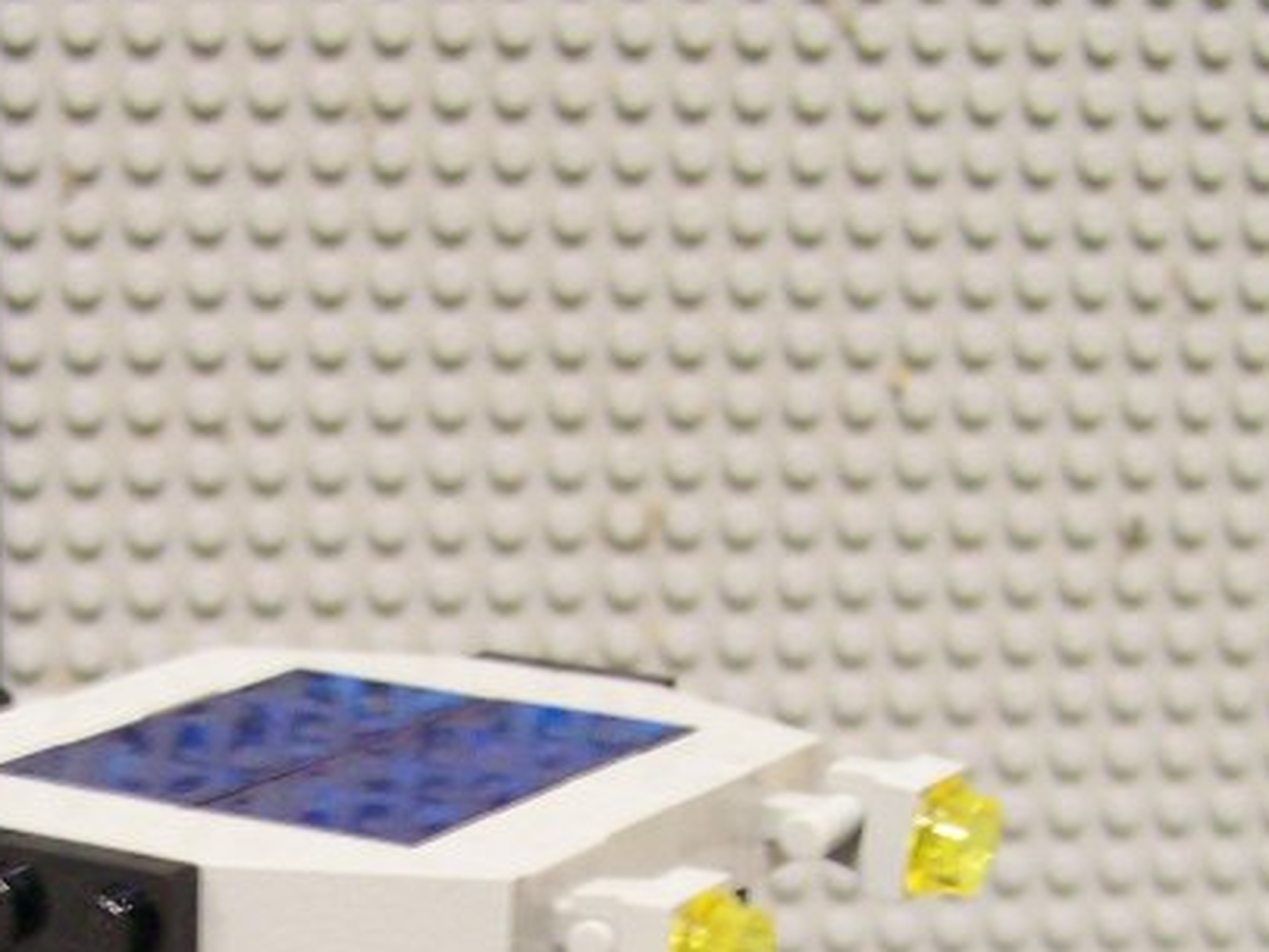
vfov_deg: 15.6
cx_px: 110
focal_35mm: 91
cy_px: 1184
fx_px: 3337
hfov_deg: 21.0
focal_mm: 6
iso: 160
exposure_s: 1/8
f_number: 2.7
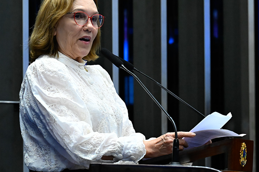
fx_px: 1924
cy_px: 73
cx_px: 117
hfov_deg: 7.7
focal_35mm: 268
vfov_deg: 5.1
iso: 6400
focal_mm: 155
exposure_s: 1/160
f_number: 5
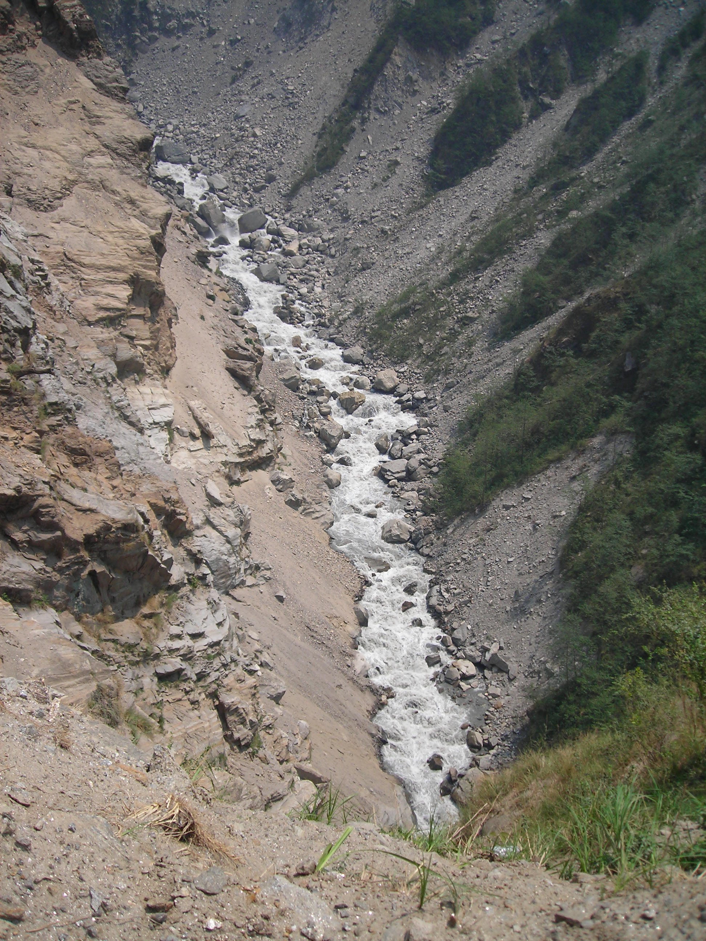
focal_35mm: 38
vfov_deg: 49.0
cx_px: 353
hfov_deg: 37.7
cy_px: 470
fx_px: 1033
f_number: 6.4
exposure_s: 1/170
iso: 50
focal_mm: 6.3
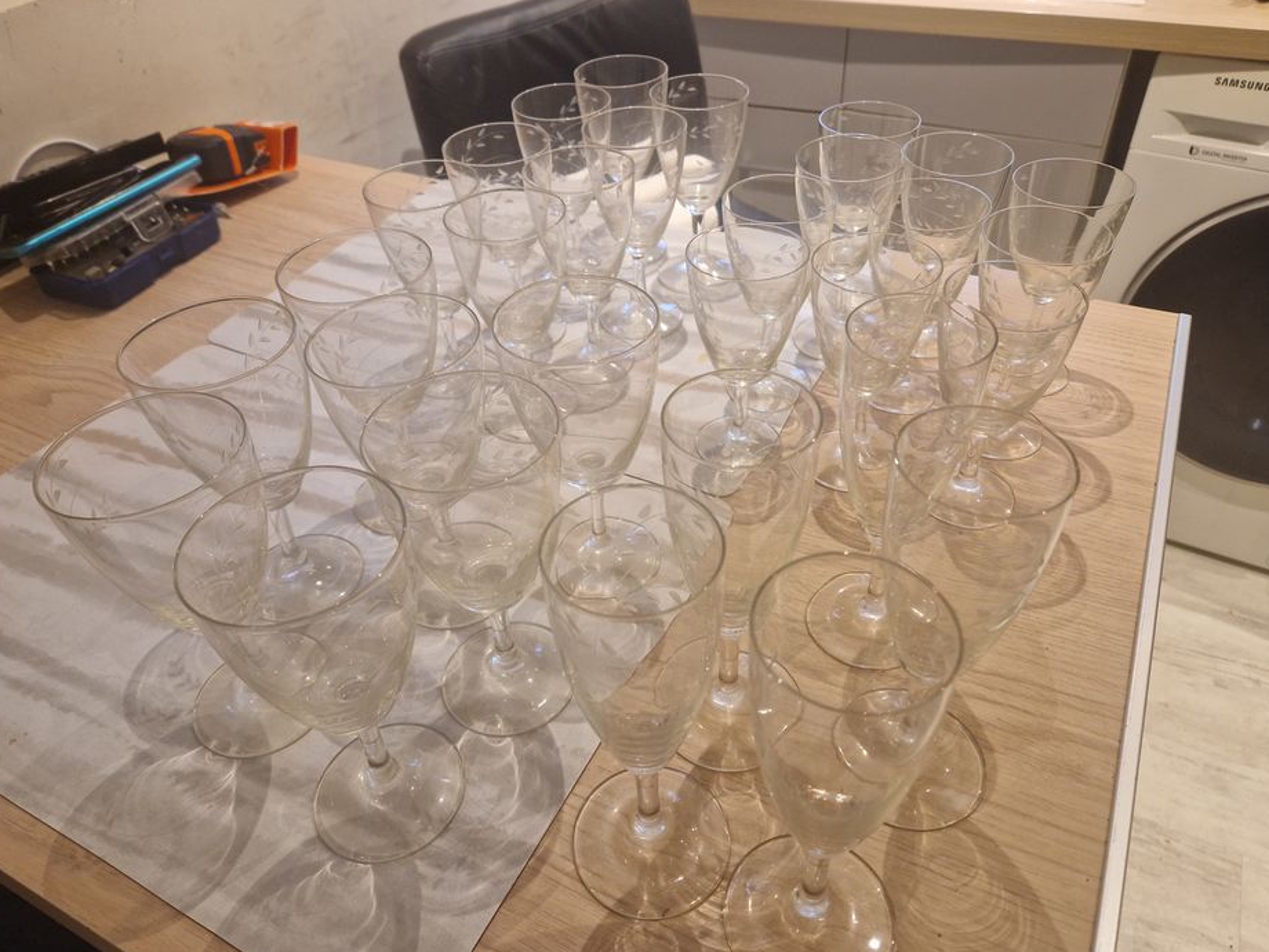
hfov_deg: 69.4
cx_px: 629
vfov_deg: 54.9
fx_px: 916
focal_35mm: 25
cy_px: 468
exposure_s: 1/100
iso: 50
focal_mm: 5.4
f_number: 1.8
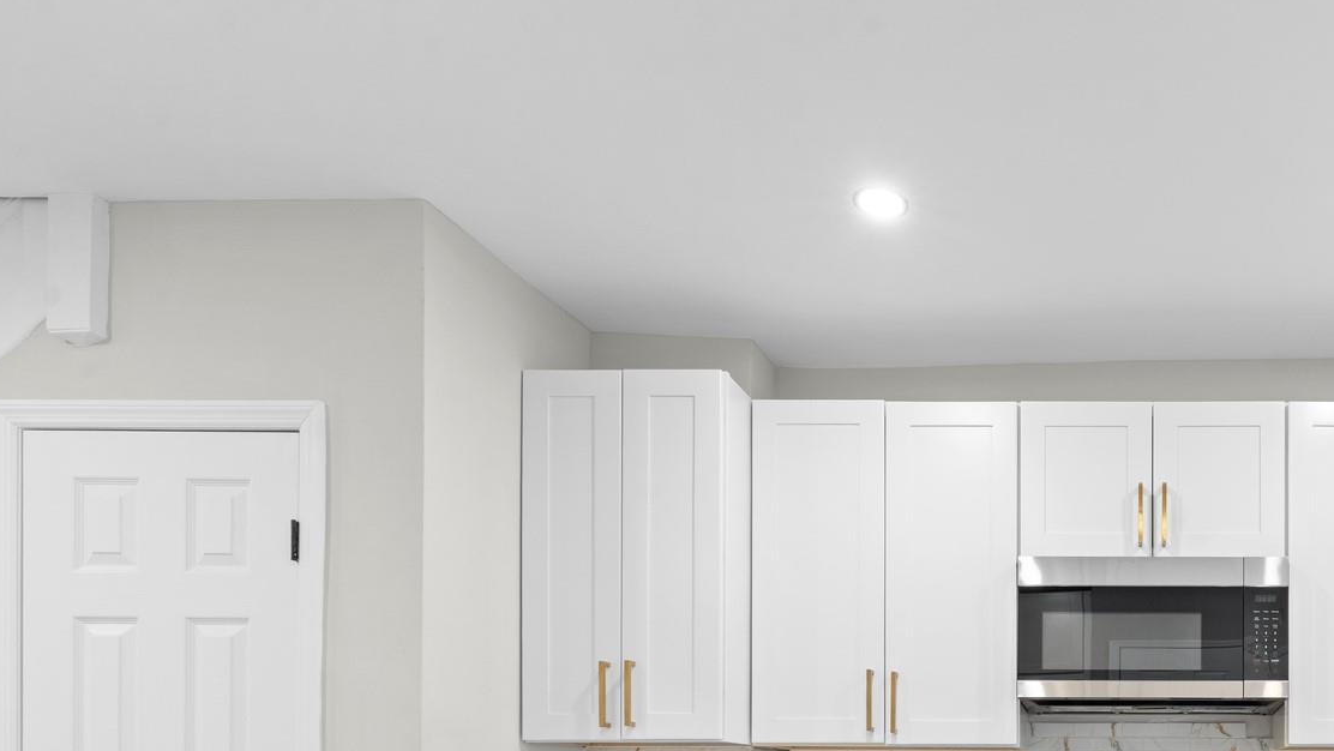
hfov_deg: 61.7
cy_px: 813
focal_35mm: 27
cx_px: 1135
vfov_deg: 36.7
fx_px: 955
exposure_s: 1/2
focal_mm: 14
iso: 320
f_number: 10
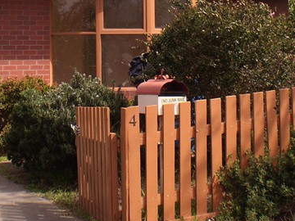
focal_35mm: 80
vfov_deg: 18.2
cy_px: 36
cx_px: 129
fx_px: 682
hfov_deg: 24.4
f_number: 4.6
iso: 64
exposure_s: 1/640
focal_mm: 6.3
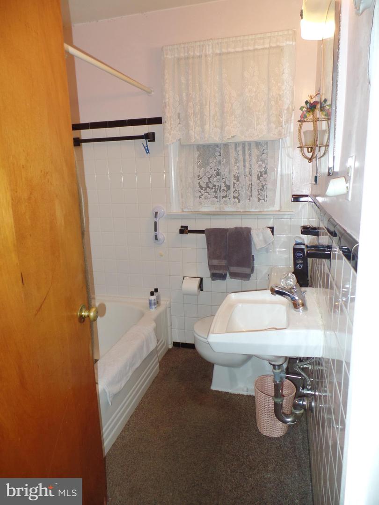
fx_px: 336
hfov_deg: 58.9
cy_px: 252
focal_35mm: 23
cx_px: 190
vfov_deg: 73.9
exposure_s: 1/30
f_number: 2.8
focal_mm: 4.1
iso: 100
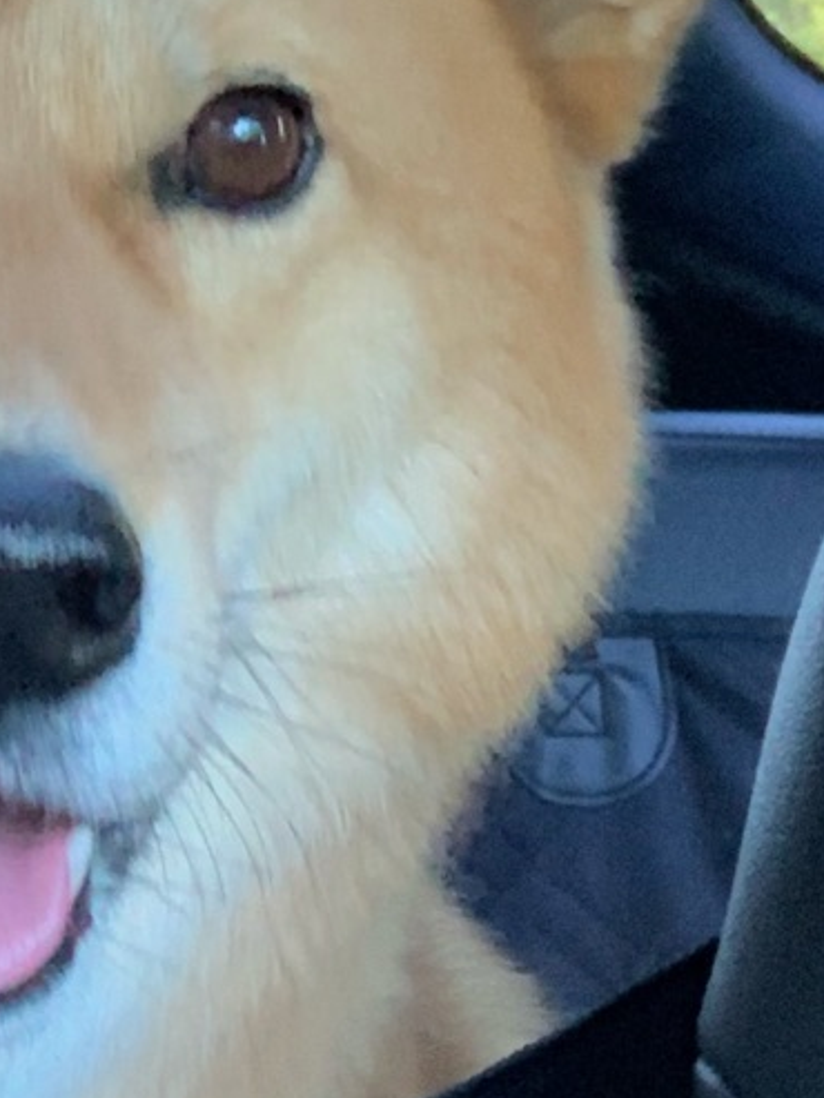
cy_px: 503
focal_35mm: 133
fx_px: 4219
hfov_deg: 10.8
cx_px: -347
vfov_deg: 14.8
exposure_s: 1/47
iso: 320
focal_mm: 2.87
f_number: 2.2
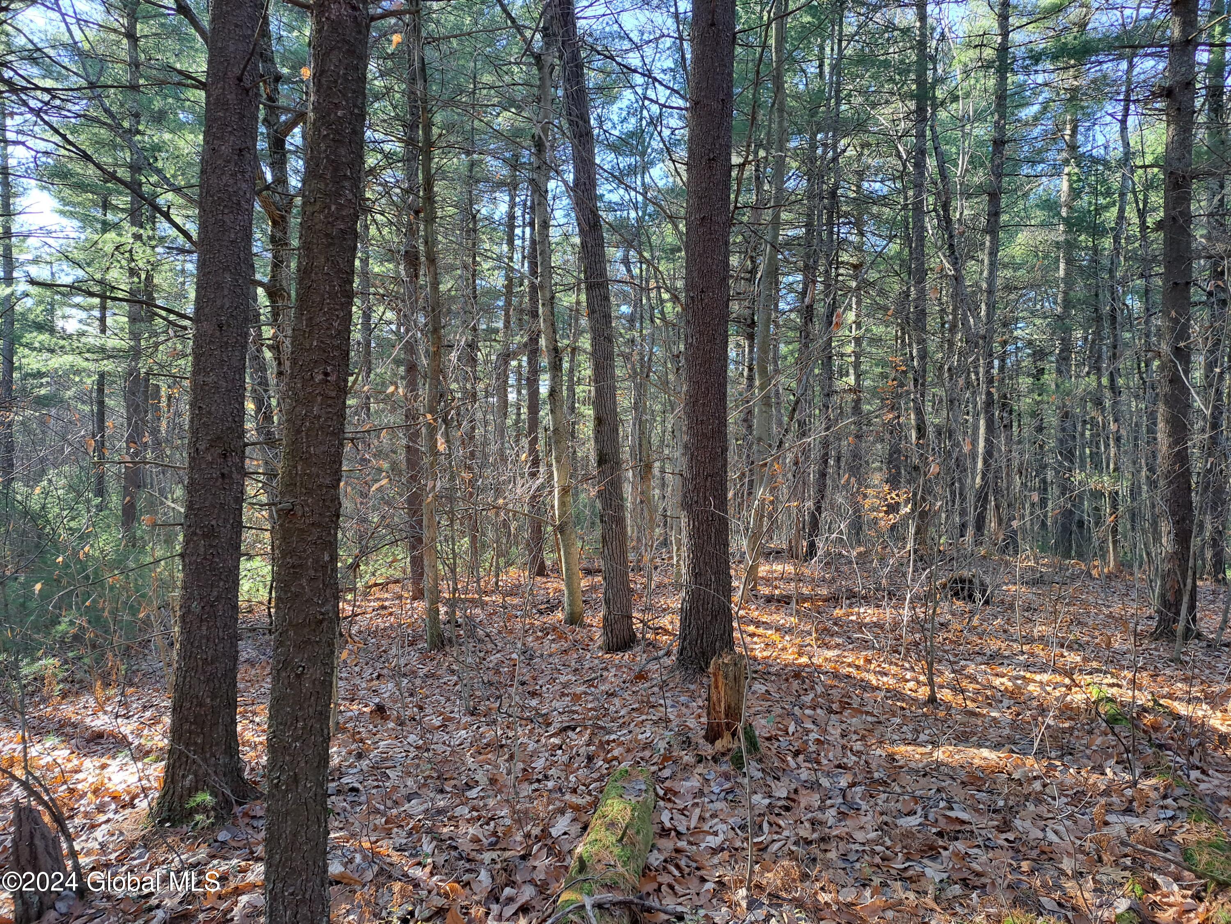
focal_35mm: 24
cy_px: 462
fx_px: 853
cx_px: 616
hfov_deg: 71.6
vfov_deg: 56.8
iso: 50
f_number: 1.8
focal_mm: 5.23
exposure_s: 1/120
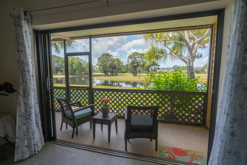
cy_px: 82
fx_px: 110
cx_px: 124
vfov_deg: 73.8
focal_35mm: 16
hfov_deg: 96.7
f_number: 5.6
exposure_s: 1/80
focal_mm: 16
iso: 100
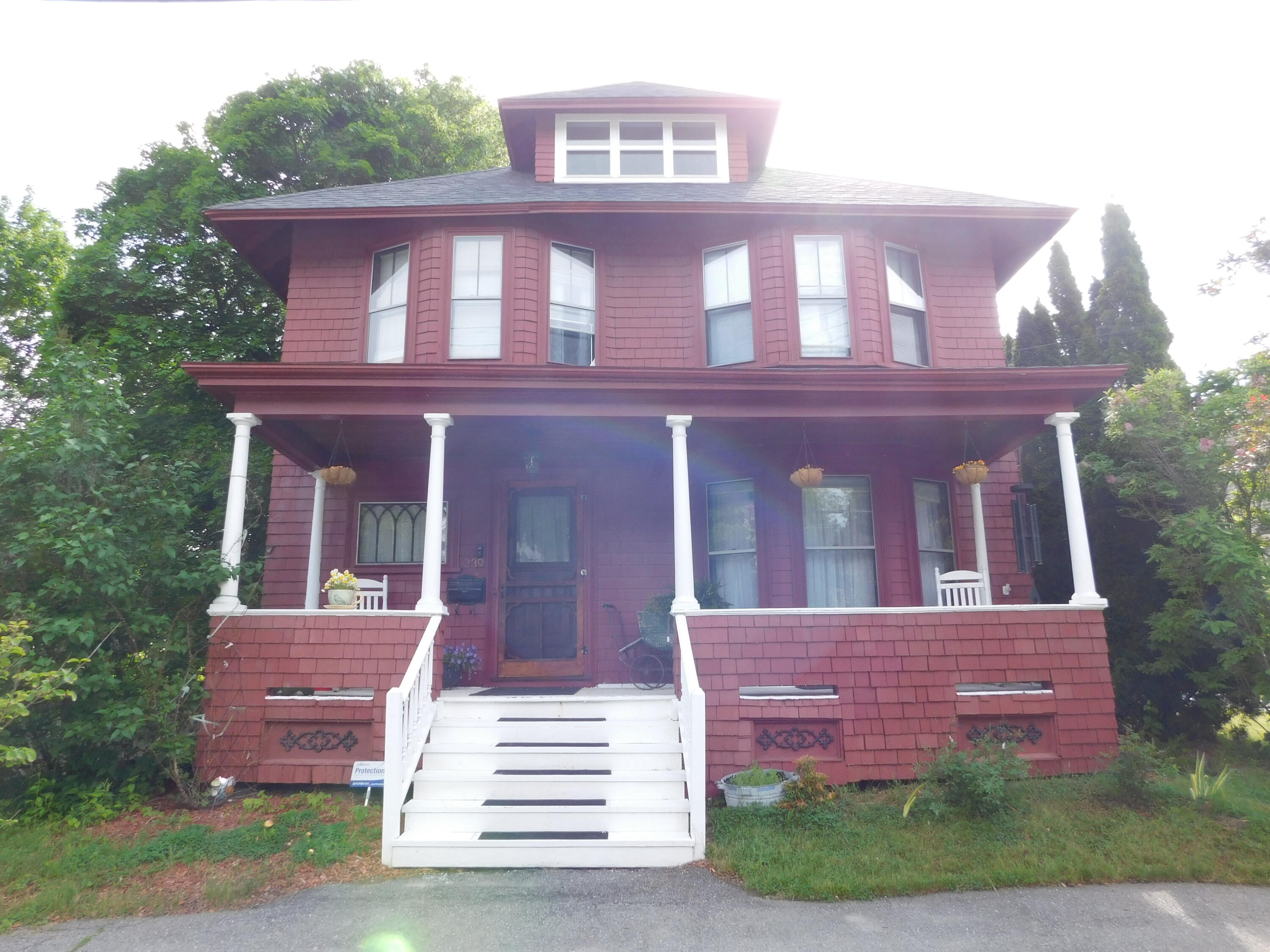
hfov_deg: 73.9
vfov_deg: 58.9
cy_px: 476
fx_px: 844
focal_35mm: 23
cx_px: 635
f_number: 3
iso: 125
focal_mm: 4
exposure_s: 1/400
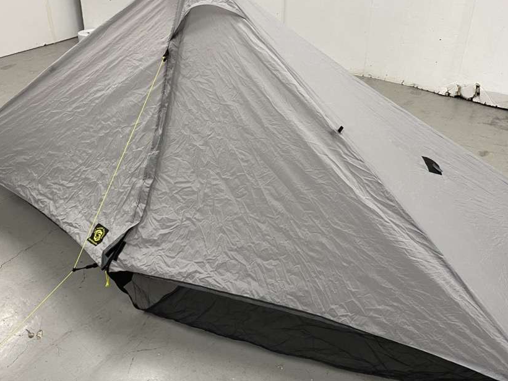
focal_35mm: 38
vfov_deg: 37.7
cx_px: 260
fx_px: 558
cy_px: 166
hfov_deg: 49.0
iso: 80
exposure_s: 1/50
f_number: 1.8
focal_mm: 4.25
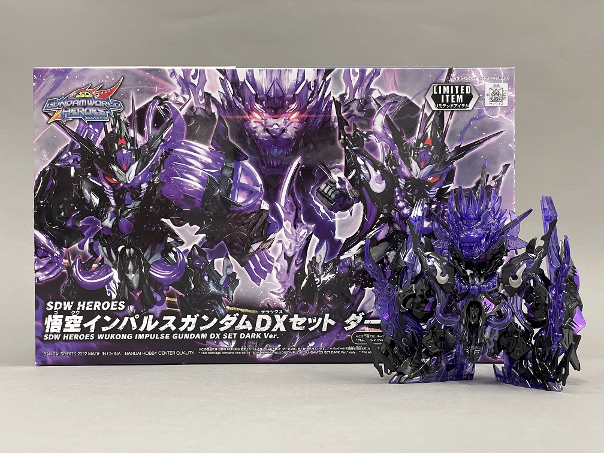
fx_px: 907
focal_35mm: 52
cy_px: 226
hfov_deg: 36.8
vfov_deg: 28.0
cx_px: 302
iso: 400
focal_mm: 6
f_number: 2
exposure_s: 1/60
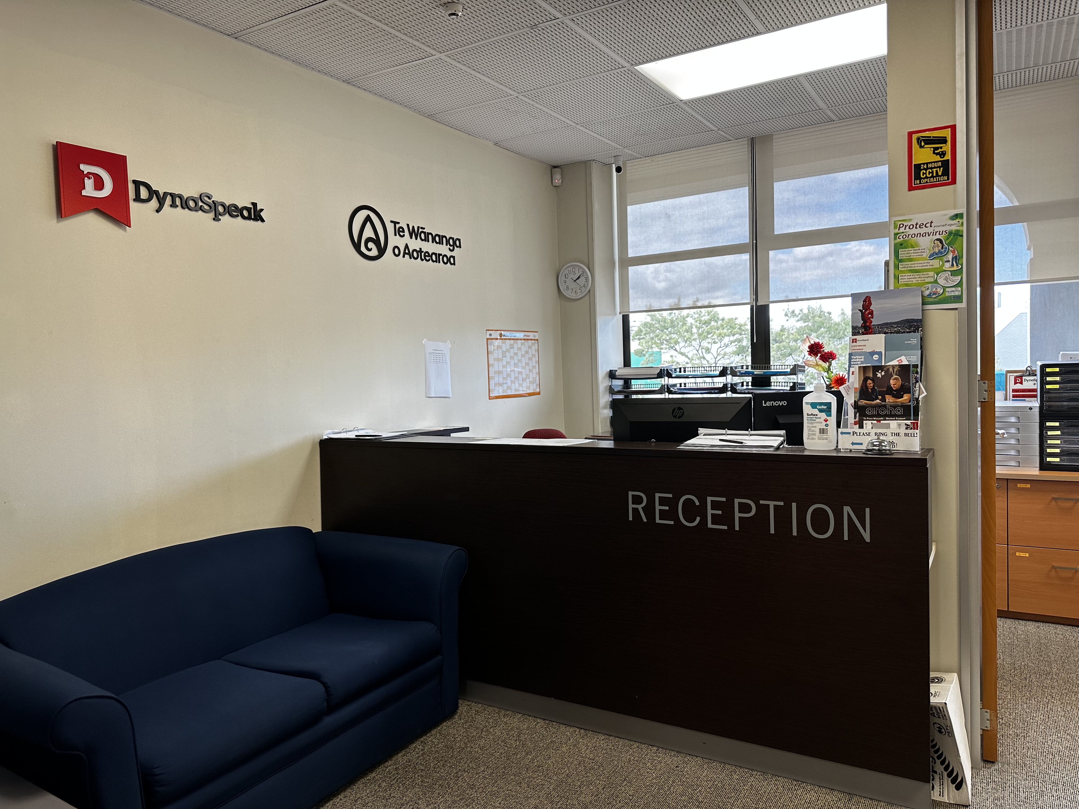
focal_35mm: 24
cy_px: 404
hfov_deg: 71.6
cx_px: 540
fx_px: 748
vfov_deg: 56.8
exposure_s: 1/100
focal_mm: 6.86
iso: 100
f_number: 1.78
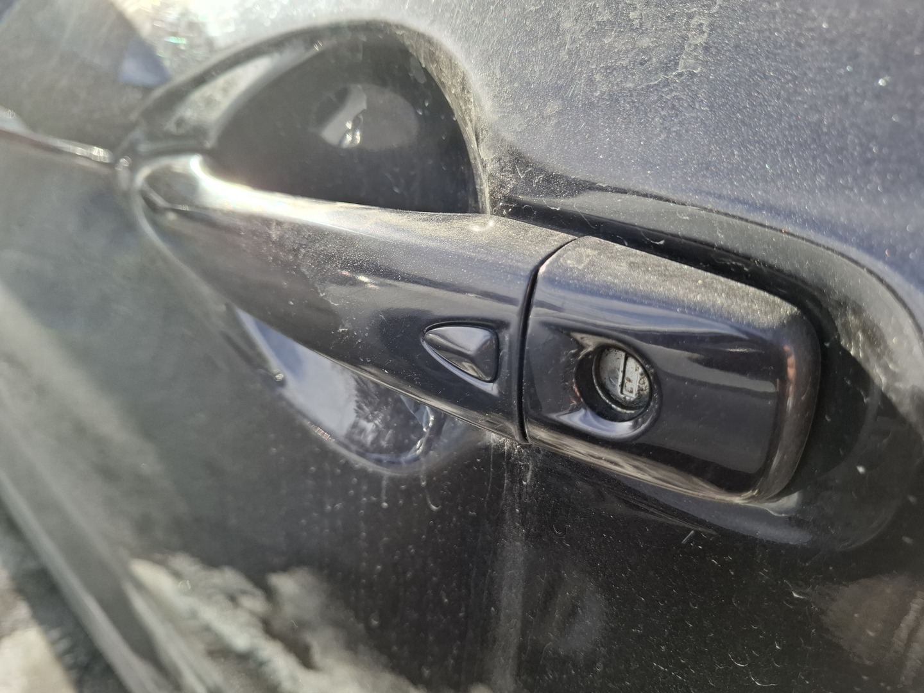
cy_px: 346
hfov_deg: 73.9
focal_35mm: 23
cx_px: 462
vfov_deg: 58.9
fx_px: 614
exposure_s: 1/318
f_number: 1.8
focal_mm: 5.54
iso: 50
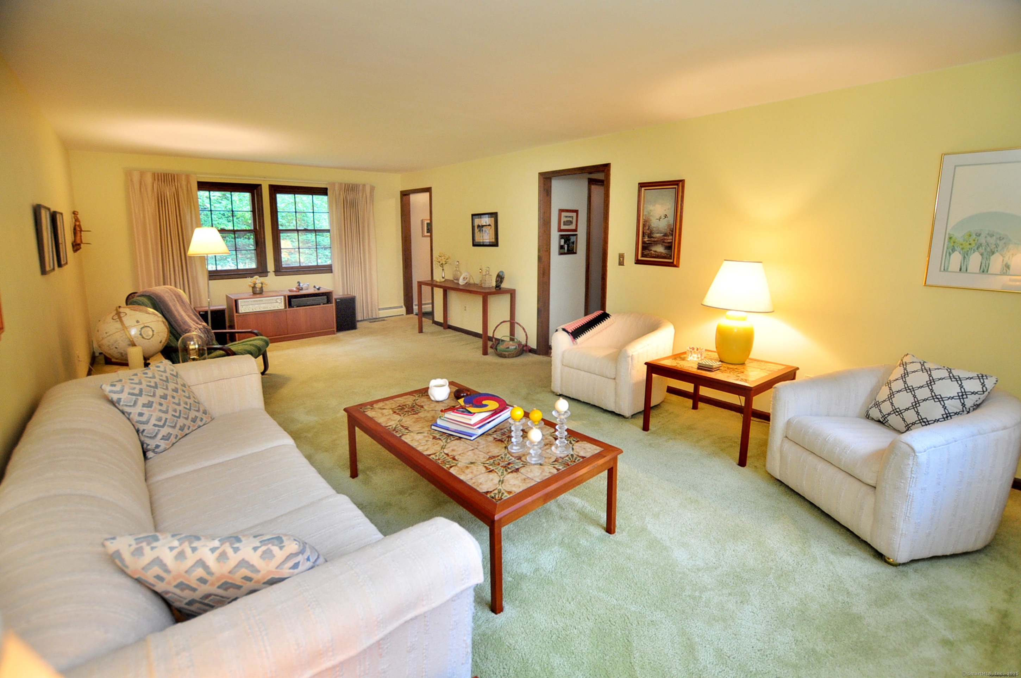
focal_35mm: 15
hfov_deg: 100.5
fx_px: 425
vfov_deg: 77.2
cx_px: 510
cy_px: 339
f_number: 3.5
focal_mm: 10
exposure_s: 1/30
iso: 500
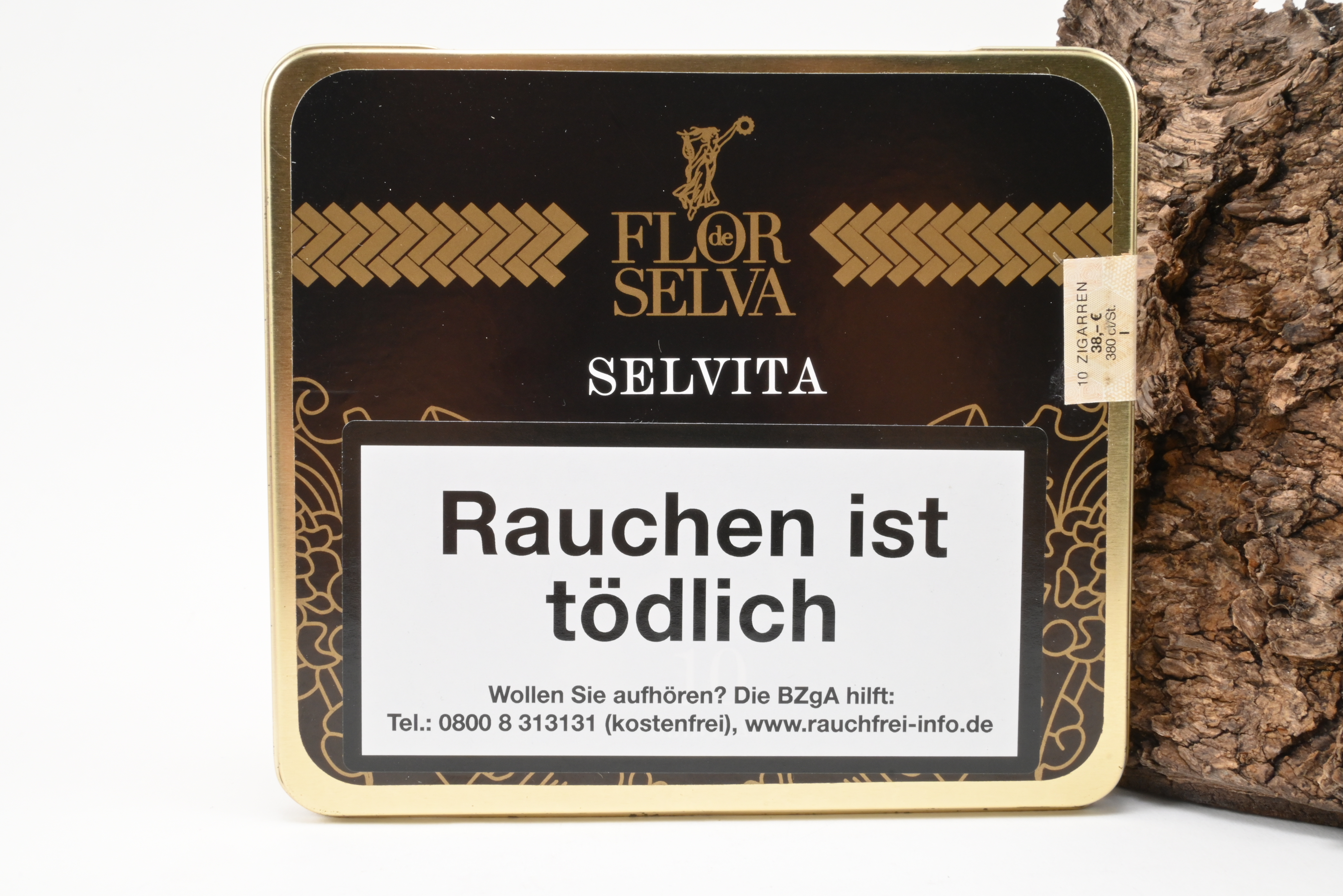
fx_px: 1455
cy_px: 448
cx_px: 672
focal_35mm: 39
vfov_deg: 34.2
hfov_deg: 49.6
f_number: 22
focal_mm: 26
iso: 640
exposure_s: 1/15
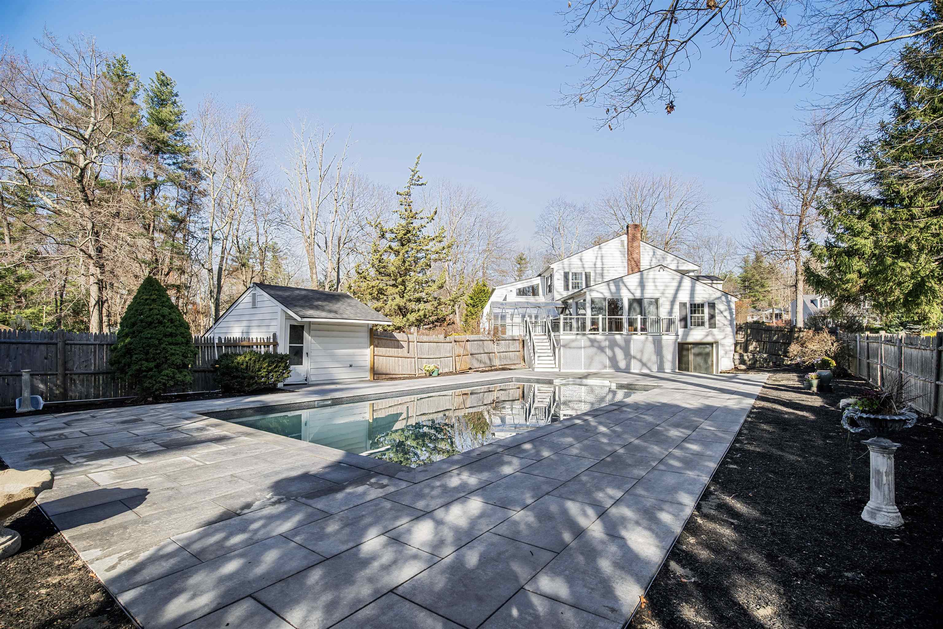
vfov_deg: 73.7
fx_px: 419
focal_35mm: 16
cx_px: 472
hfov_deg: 96.7
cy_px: 314
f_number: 5.6
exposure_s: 1/125
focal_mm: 16
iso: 100
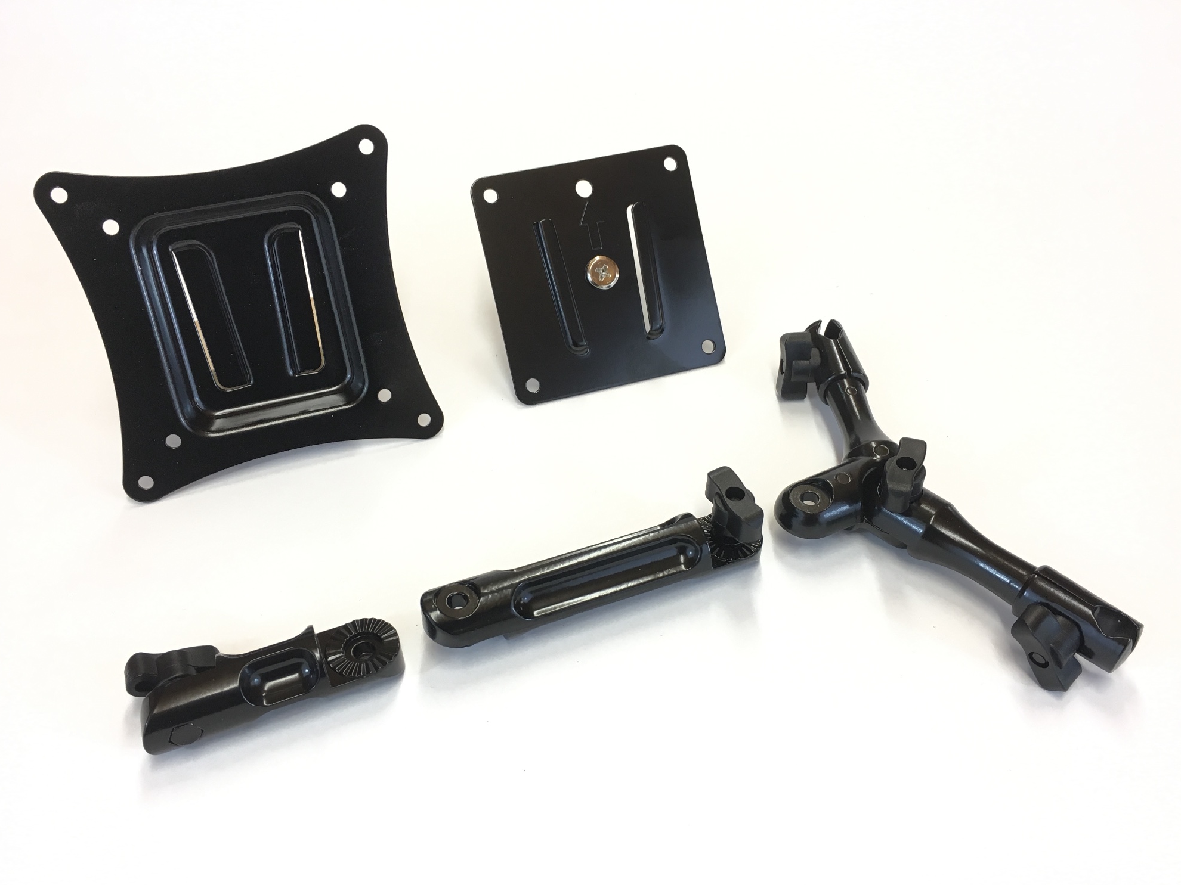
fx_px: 1024
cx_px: 583
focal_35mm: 30
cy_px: 454
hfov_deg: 60.0
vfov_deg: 46.8
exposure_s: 1/33
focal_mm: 4.15
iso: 32
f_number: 2.2
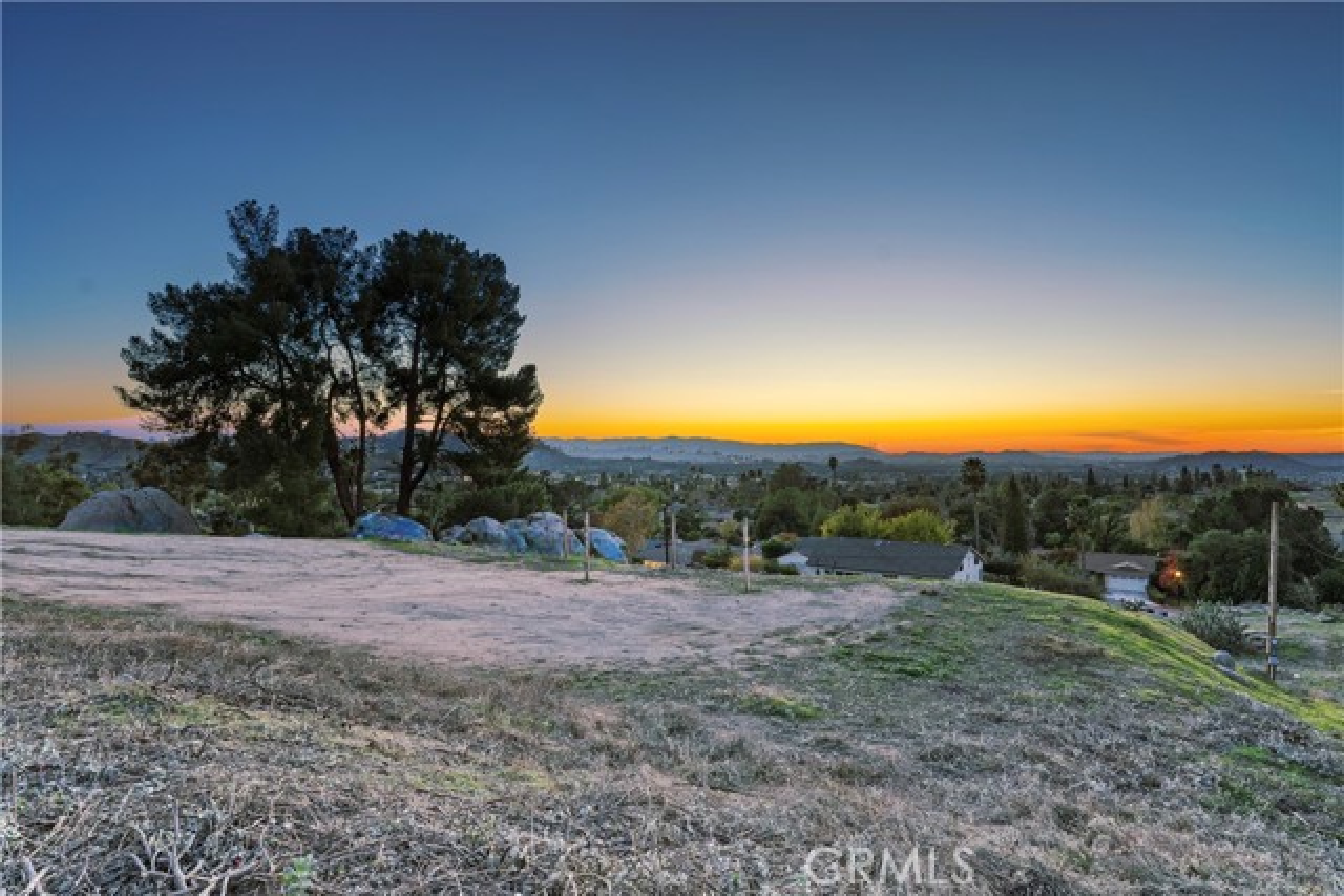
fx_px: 784
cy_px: 448
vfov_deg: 59.5
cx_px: 672
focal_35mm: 21
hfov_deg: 81.2
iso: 320
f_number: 8
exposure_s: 1.3
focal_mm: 21
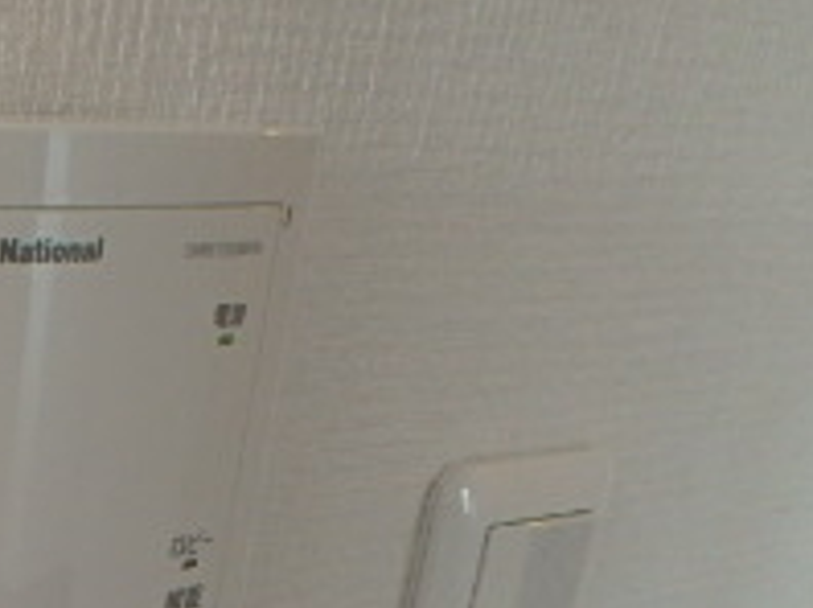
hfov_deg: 23.8
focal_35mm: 68
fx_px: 1595
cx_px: -345
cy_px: 748
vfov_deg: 20.1
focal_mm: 3.7
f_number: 3.5
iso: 200
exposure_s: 1/40
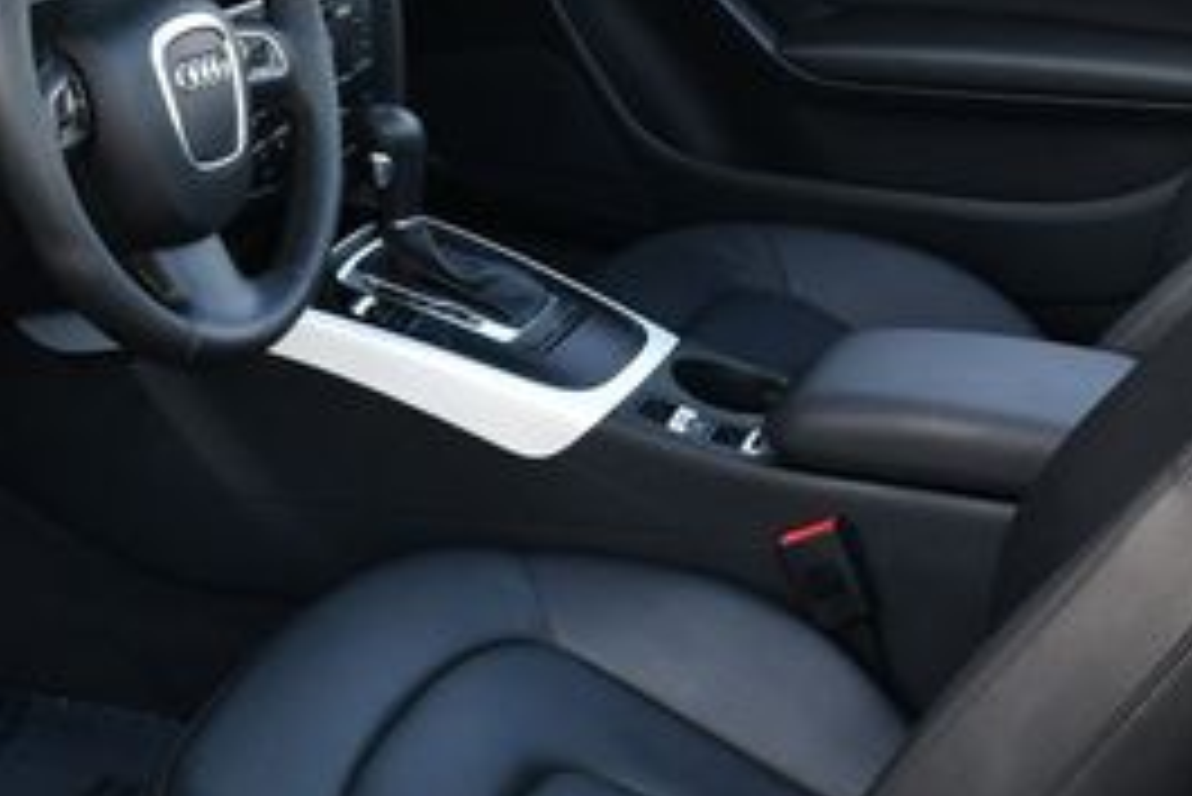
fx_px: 2882
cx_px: 715
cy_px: 477
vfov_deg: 15.7
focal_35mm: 87
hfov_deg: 23.3
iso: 400
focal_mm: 18
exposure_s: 1/250
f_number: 4.5
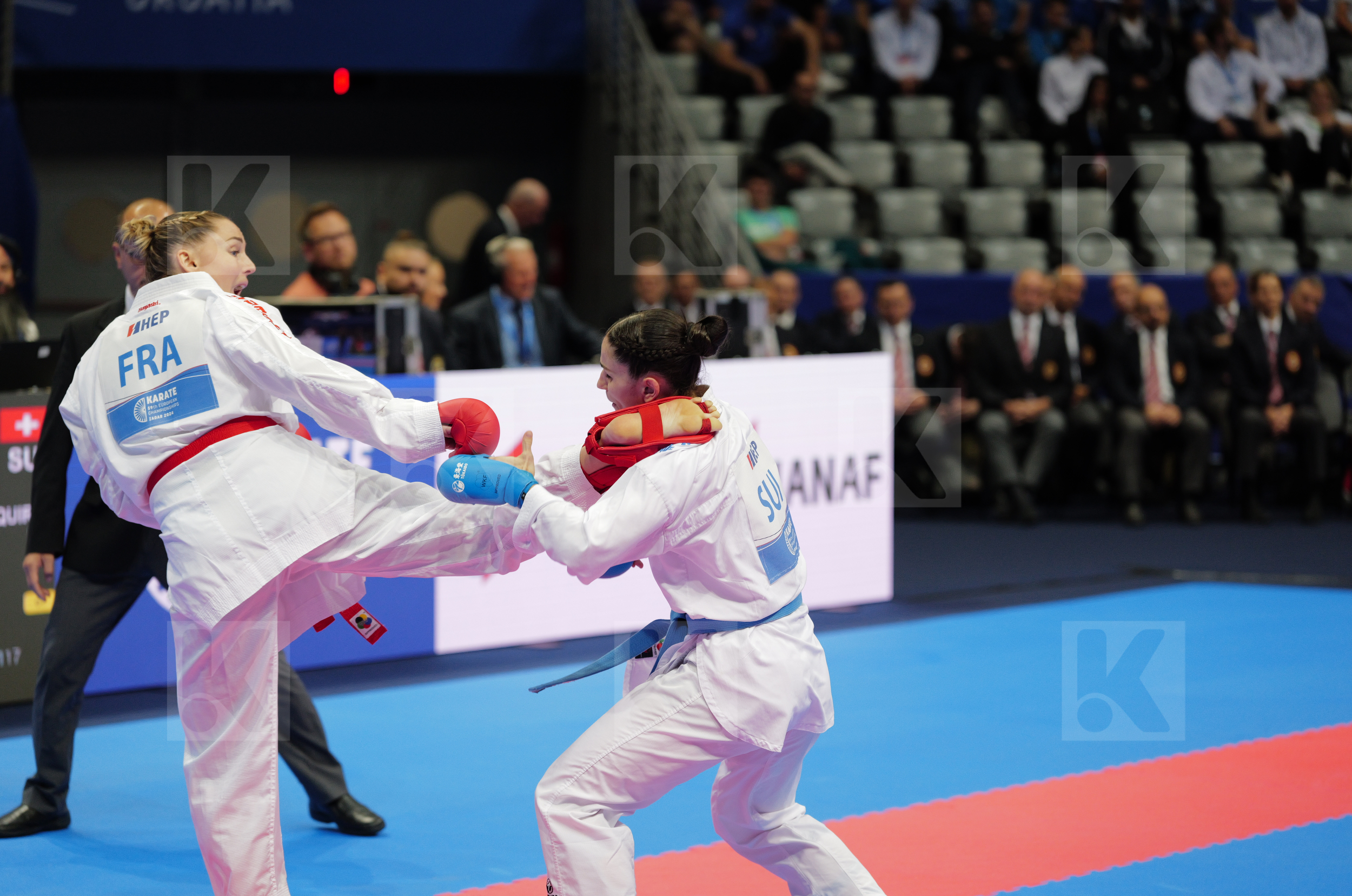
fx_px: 4462
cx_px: 676
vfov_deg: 11.5
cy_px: 448
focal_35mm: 119
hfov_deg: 17.2
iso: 1600
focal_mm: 119
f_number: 2.8
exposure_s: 1/1000
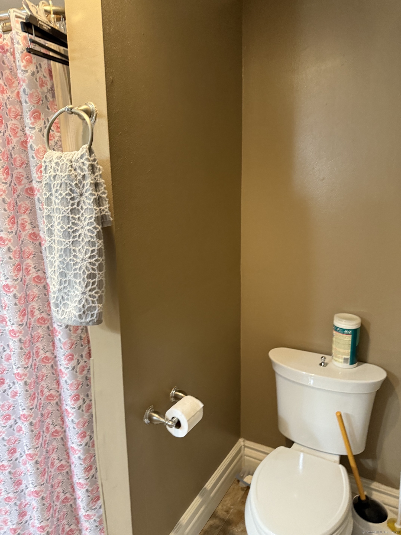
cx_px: 200
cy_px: 268
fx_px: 371
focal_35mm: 24
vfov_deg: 71.6
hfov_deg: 56.8
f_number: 1.78
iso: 500
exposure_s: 1/60
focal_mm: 6.76
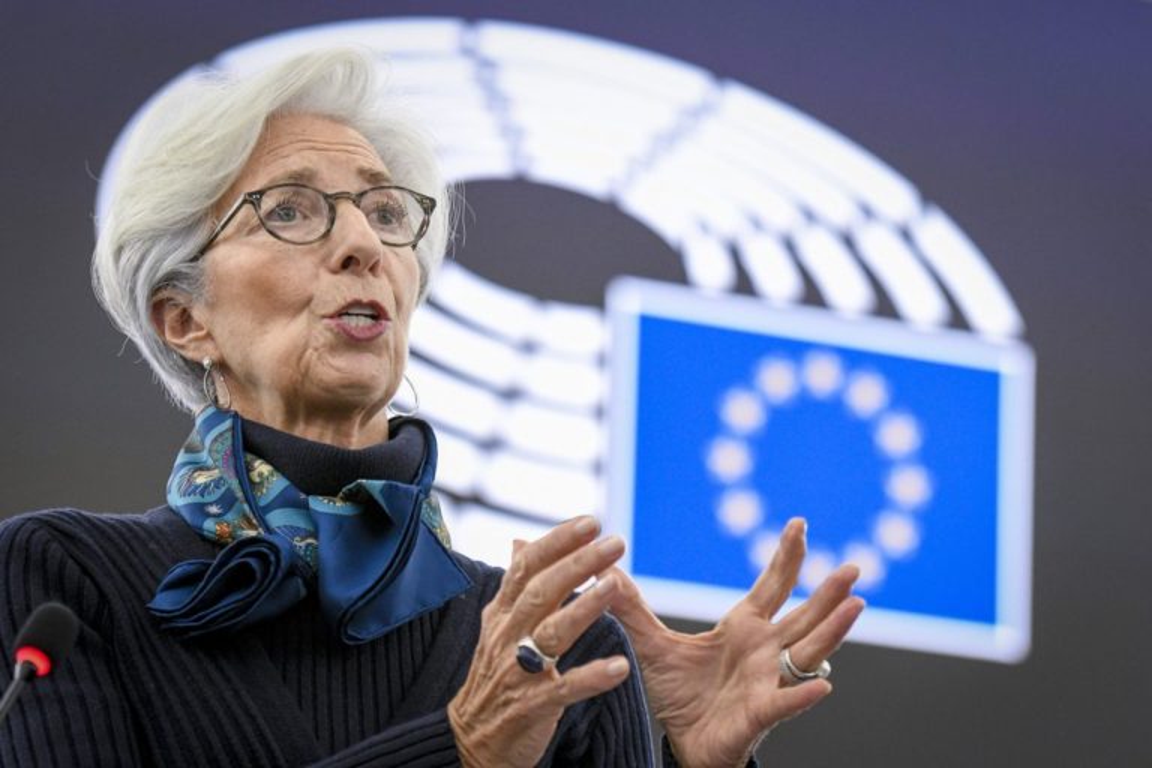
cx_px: 576
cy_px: 384
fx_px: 5280
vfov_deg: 8.3
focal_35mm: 165
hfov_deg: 12.5
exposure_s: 1/200
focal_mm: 110
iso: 2500
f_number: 4
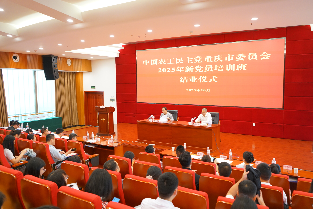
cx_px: 156
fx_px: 252
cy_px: 104
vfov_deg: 45.0
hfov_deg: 63.6
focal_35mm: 29
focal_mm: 29
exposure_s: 1/60
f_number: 3.5
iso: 1600
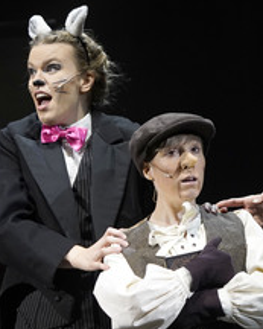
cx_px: 255
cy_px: 152
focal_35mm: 391
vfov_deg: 4.9
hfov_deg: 4.0
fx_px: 3802
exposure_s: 1/250
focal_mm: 200
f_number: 6.3
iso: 3200
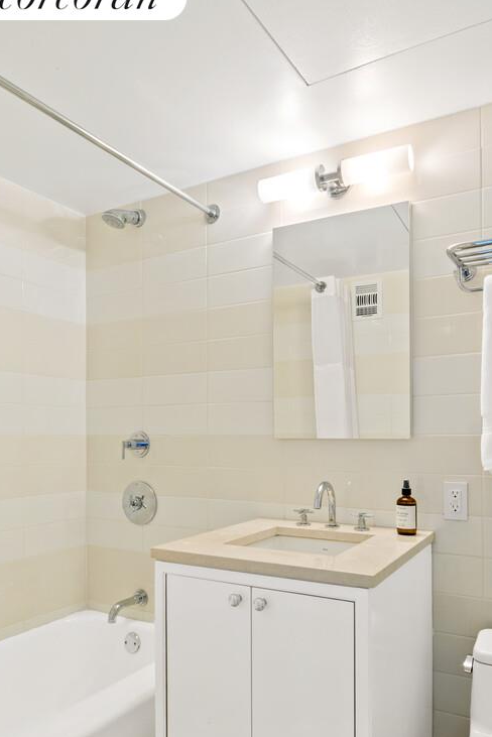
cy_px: 431
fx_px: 532
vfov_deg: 68.9
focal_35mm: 26
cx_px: 261
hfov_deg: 49.6
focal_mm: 19
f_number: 22
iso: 200
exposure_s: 6
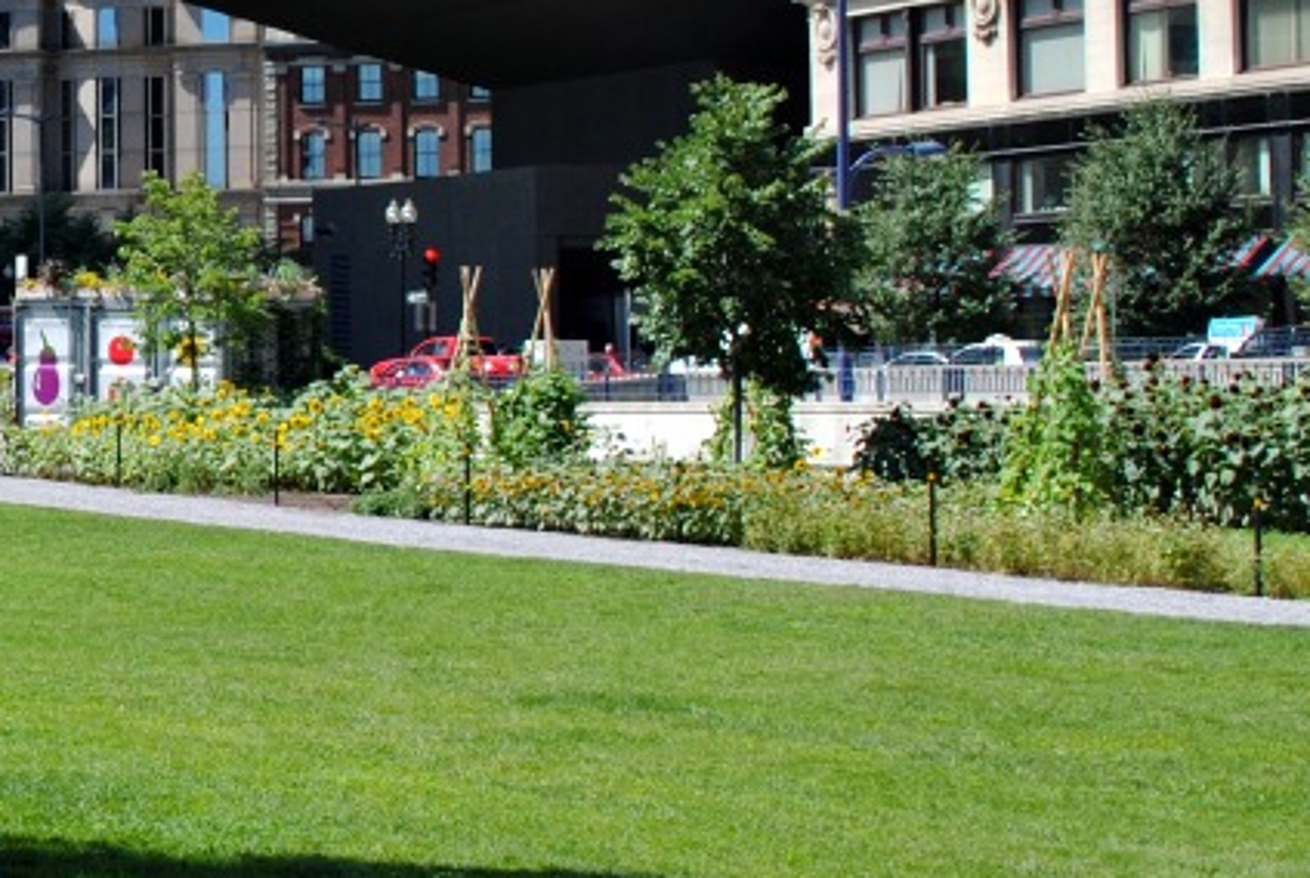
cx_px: -167
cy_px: 170
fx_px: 4008
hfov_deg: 17.8
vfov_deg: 12.4
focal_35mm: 110
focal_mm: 24
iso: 100
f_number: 7.1
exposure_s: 1/200
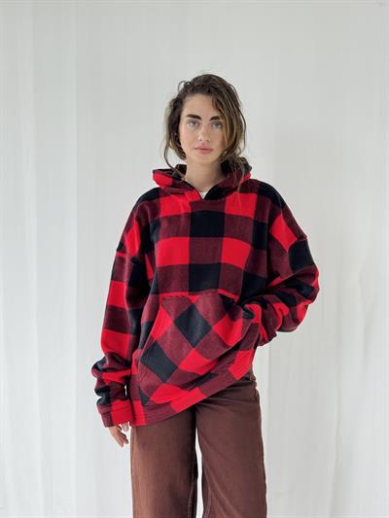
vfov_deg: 39.6
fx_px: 719
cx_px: 194
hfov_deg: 30.3
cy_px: 259
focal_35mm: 48
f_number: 1.78
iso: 64
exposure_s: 1/200
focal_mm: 6.76
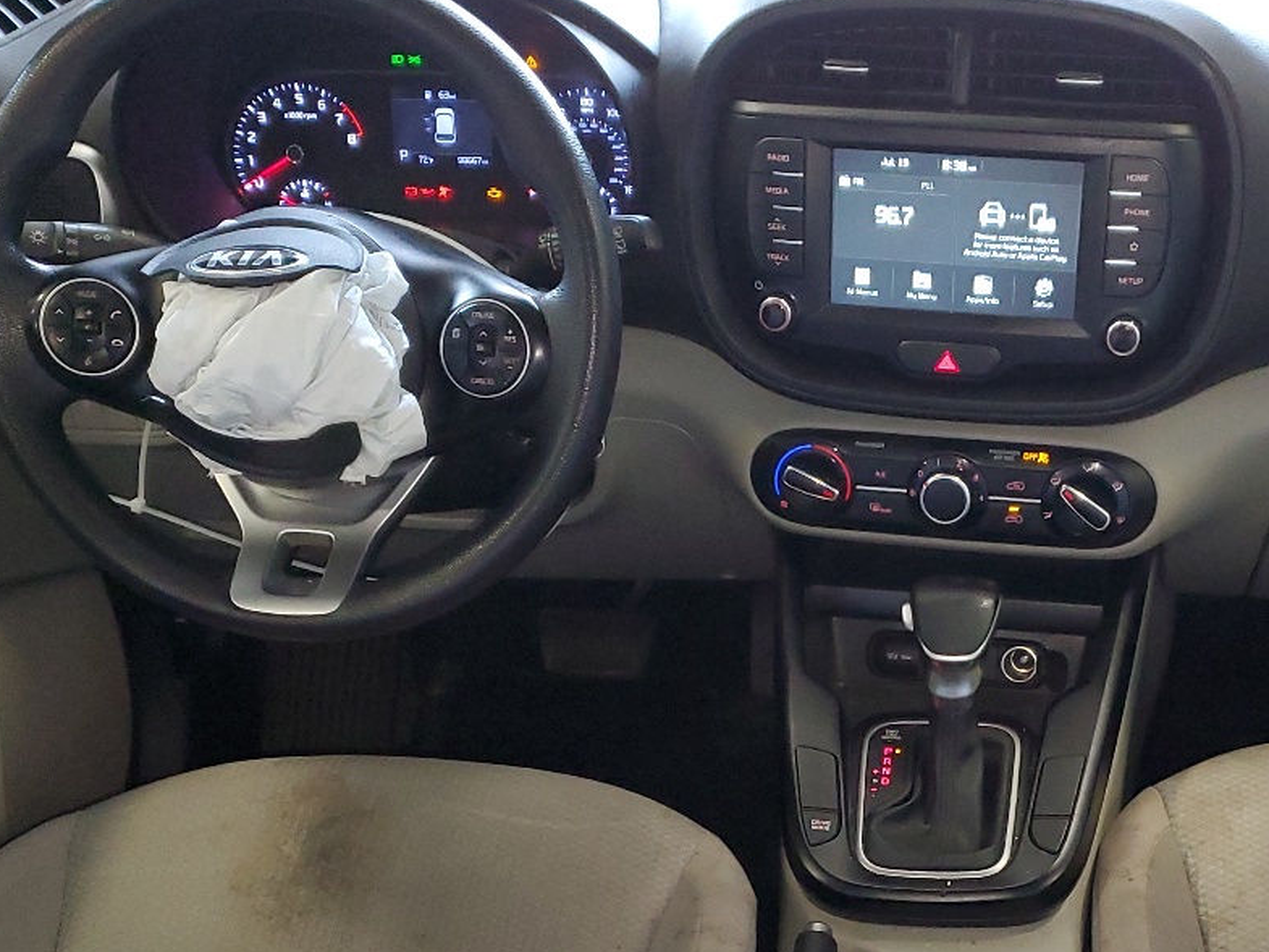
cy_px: 870
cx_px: 884
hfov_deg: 35.7
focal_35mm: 53
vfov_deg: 26.5
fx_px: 1943
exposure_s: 1/60.2
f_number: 1.5
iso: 284
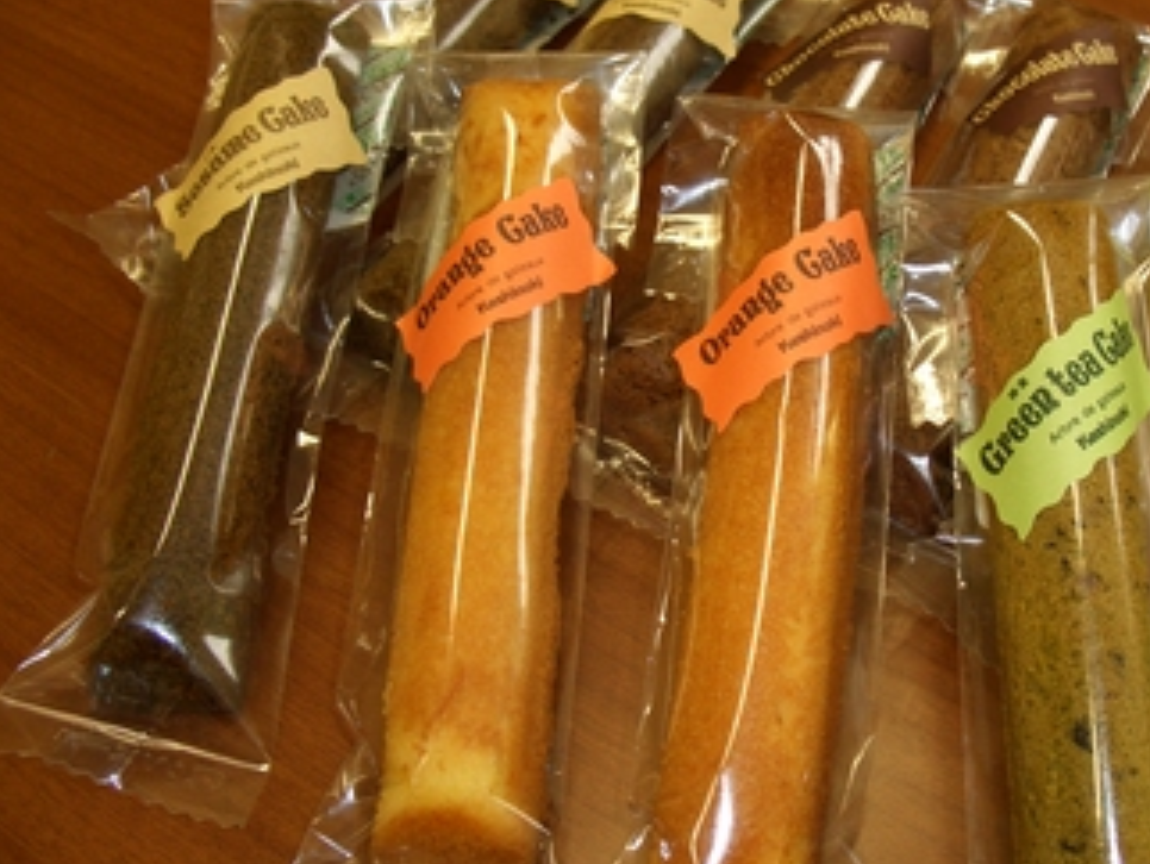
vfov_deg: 33.6
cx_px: 746
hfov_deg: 43.3
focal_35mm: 43
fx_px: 1430
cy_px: 398
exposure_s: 1/30
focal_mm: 7.1
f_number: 2.8
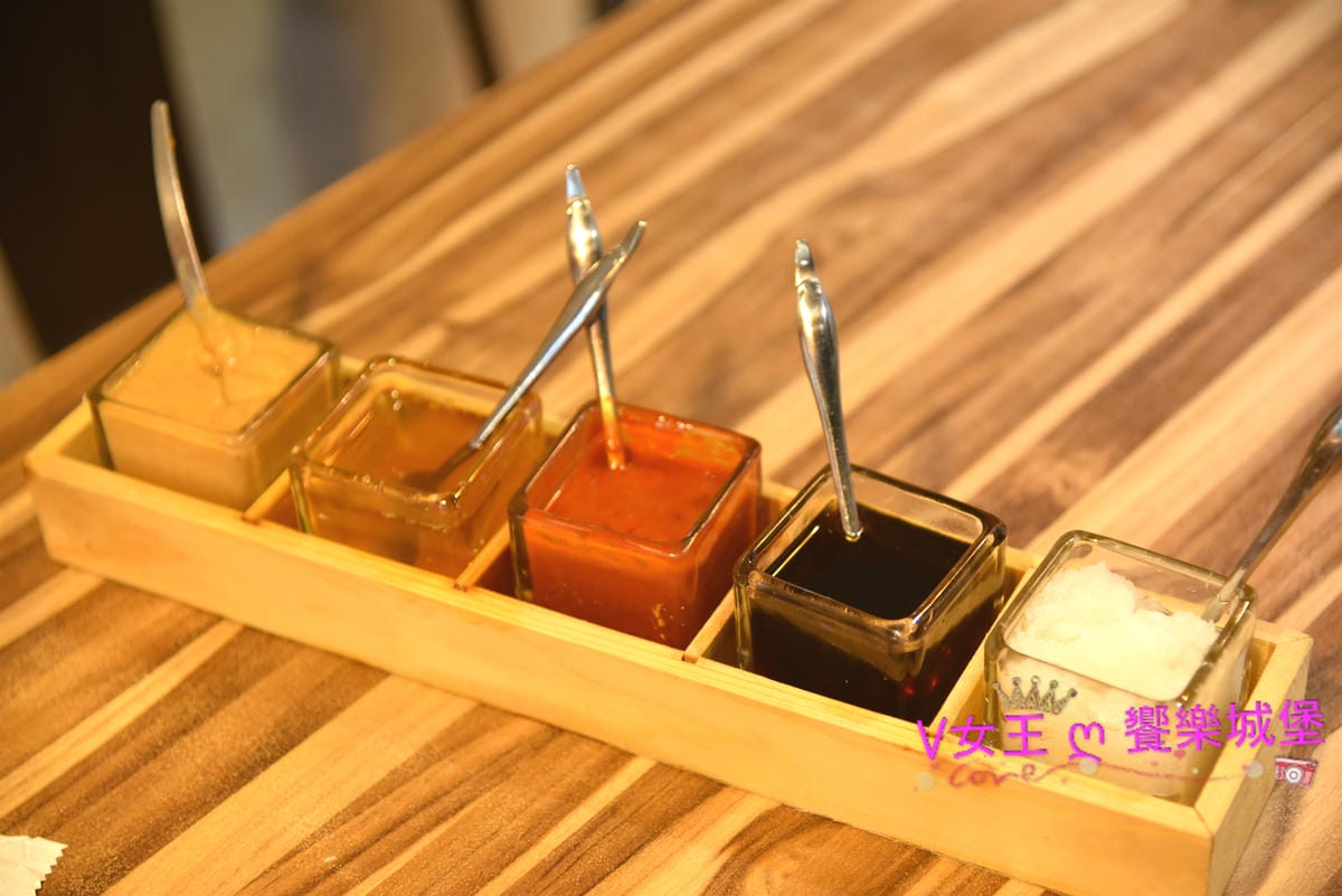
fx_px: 2909
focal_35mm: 78
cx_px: 671
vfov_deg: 17.5
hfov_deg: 26.0
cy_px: 448
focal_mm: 78
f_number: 4
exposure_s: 1/30
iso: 1600
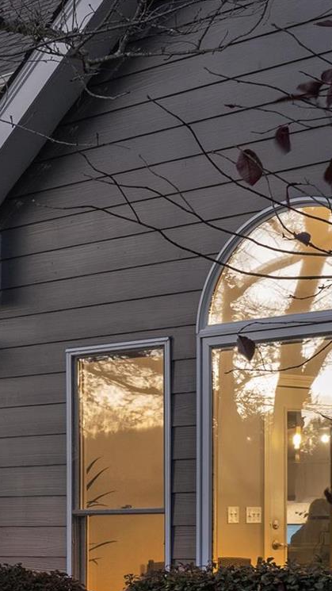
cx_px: -219
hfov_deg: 10.7
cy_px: 420
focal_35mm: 108
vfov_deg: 19.7
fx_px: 1690
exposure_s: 1.3
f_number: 8
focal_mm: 24
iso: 400
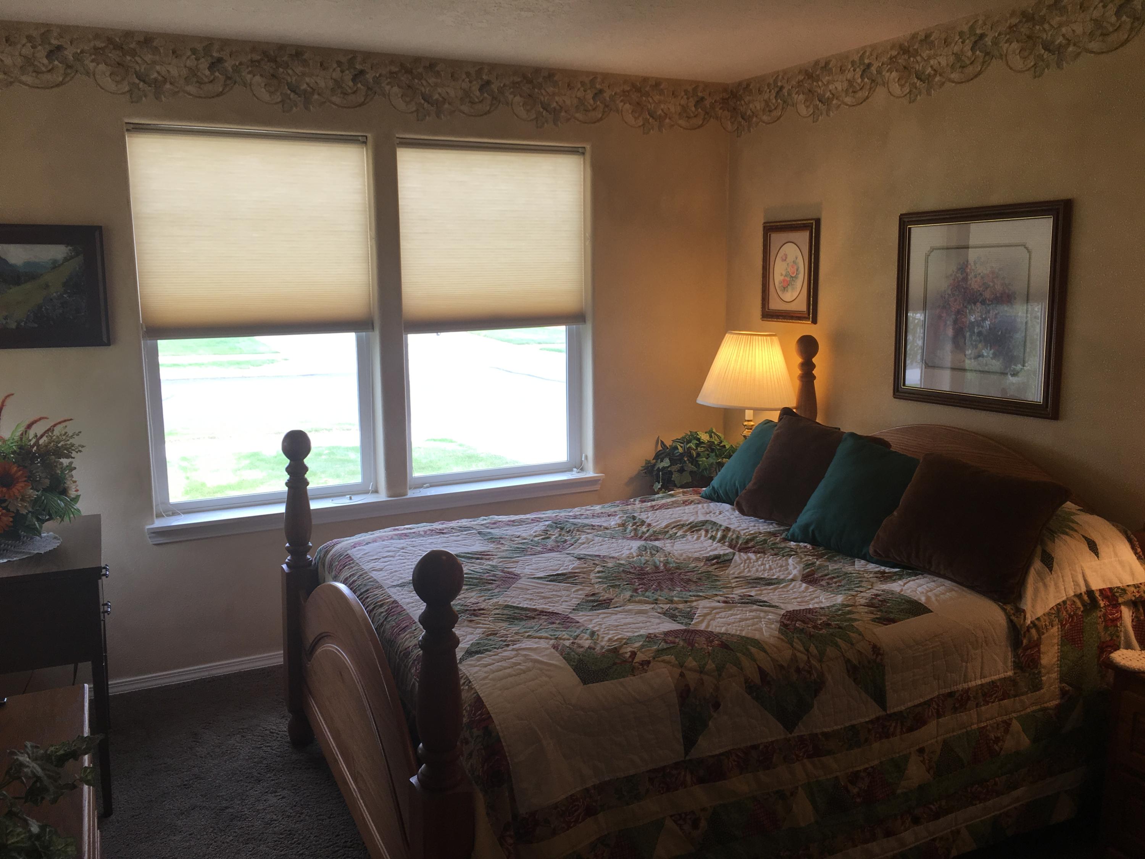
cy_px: 430
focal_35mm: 29
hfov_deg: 61.7
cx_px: 572
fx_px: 959
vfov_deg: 48.2
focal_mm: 4.15
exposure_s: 1/60
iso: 25
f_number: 2.2
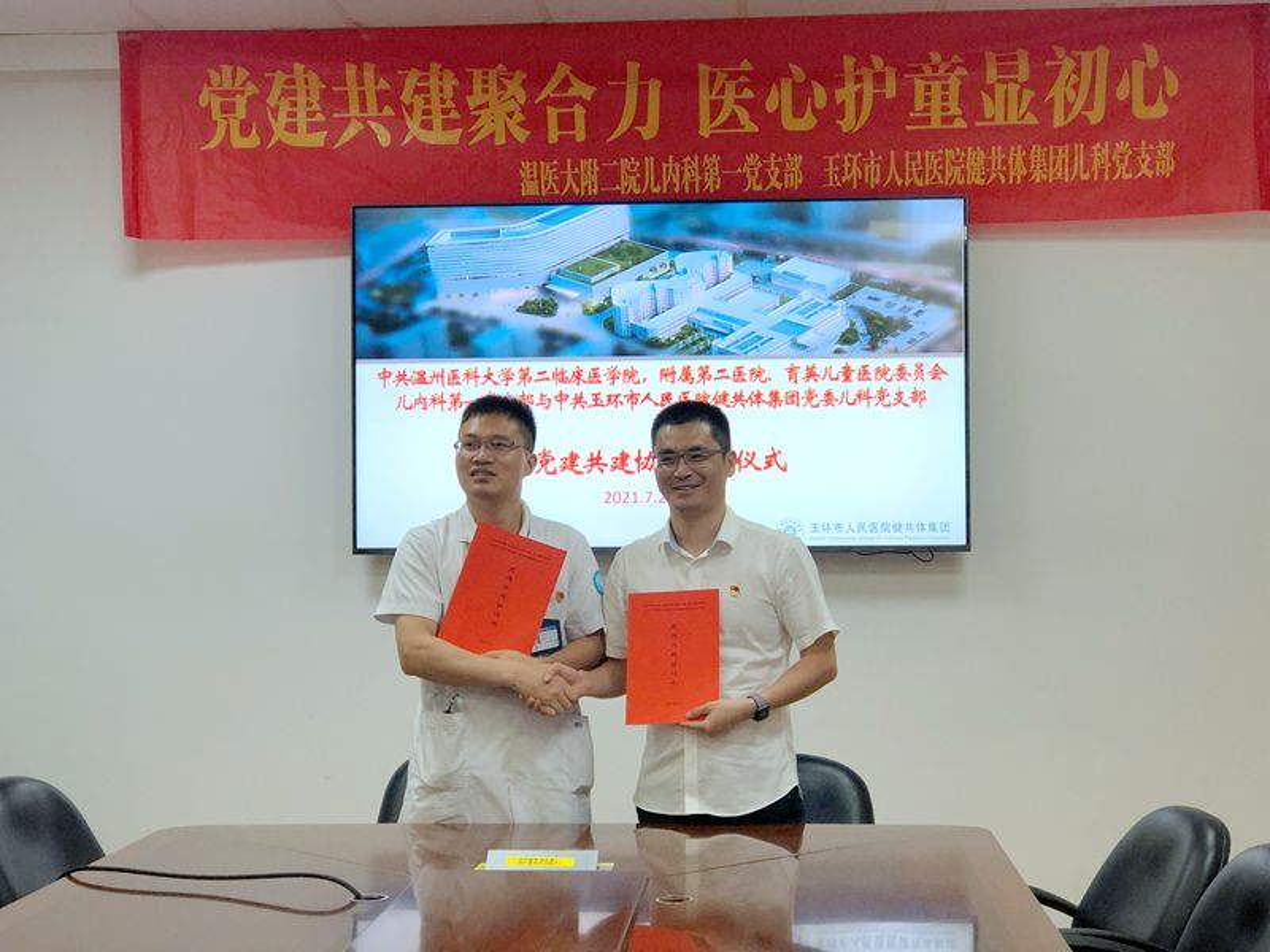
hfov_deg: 33.8
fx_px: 2091
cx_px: 635
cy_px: 476
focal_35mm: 57
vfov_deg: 25.7
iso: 25
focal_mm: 6.6
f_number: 2.8
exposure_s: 1/30
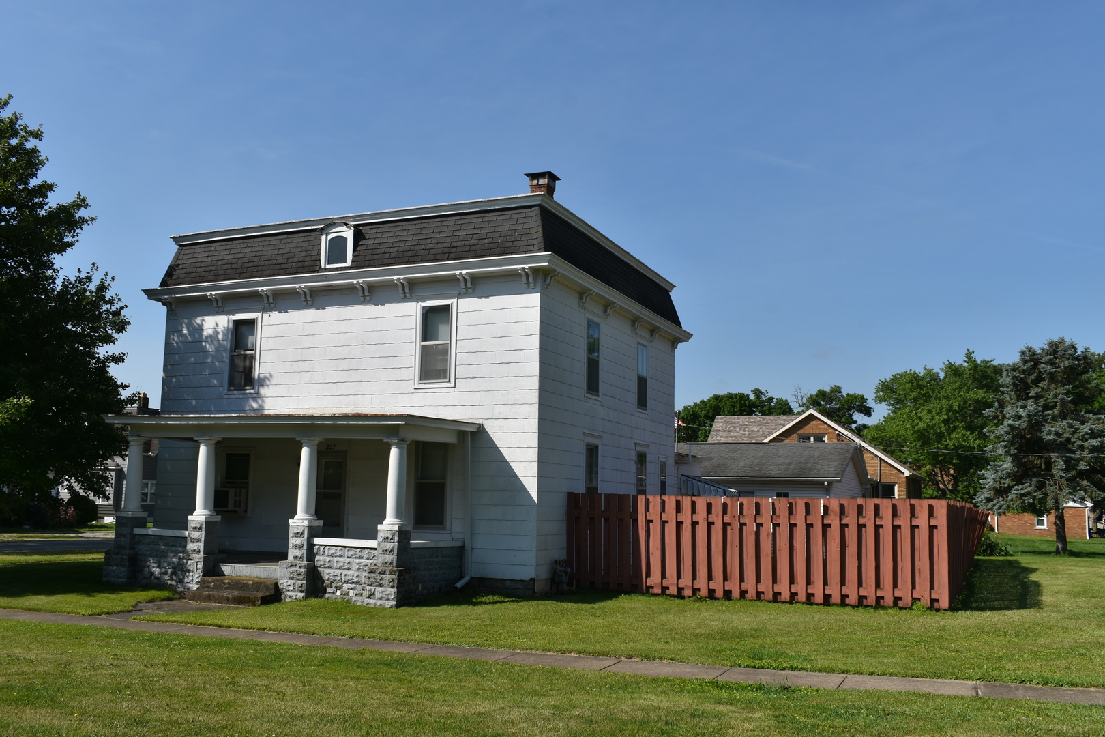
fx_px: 1013
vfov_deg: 40.0
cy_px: 368
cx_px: 552
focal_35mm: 33
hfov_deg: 57.2
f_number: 9
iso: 100
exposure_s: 1/320
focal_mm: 22
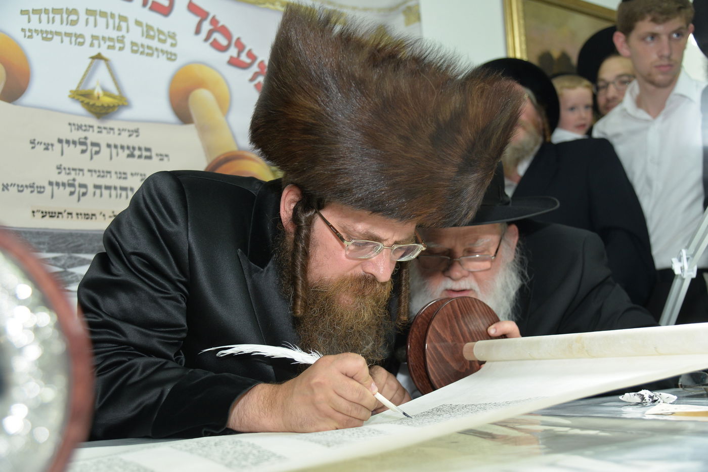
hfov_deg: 50.7
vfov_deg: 35.0
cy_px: 236
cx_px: 354
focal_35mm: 38
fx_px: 747
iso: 800
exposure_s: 1/100
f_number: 4
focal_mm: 38
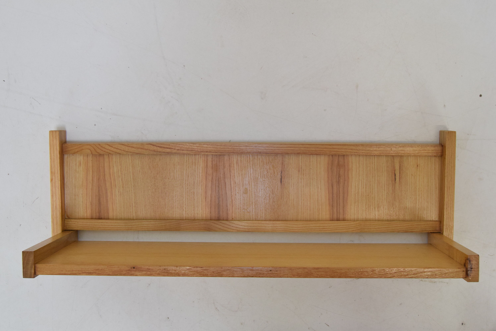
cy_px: 166
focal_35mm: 45
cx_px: 248
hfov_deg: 43.6
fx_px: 620
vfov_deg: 29.9
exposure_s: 1/200
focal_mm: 30
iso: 1600
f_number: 7.1
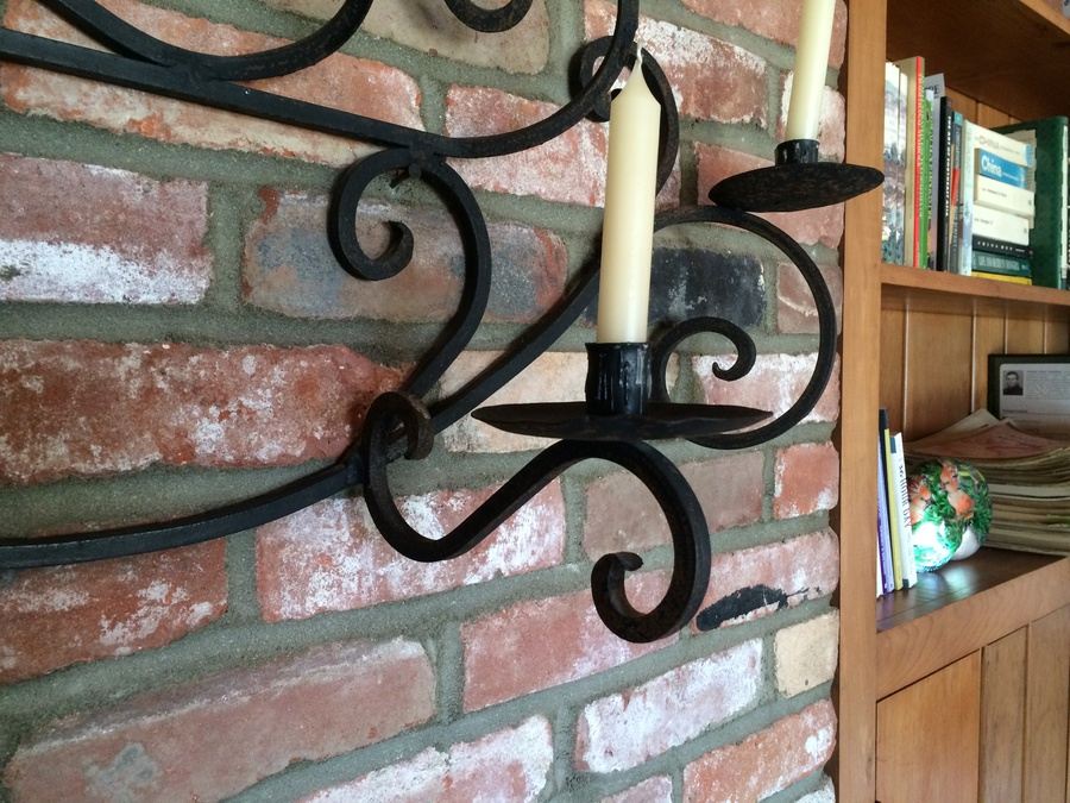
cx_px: 535
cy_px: 402
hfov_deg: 60.0
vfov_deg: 46.8
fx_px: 927
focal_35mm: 30
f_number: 2.2
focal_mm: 4.12
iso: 160
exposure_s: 1/30
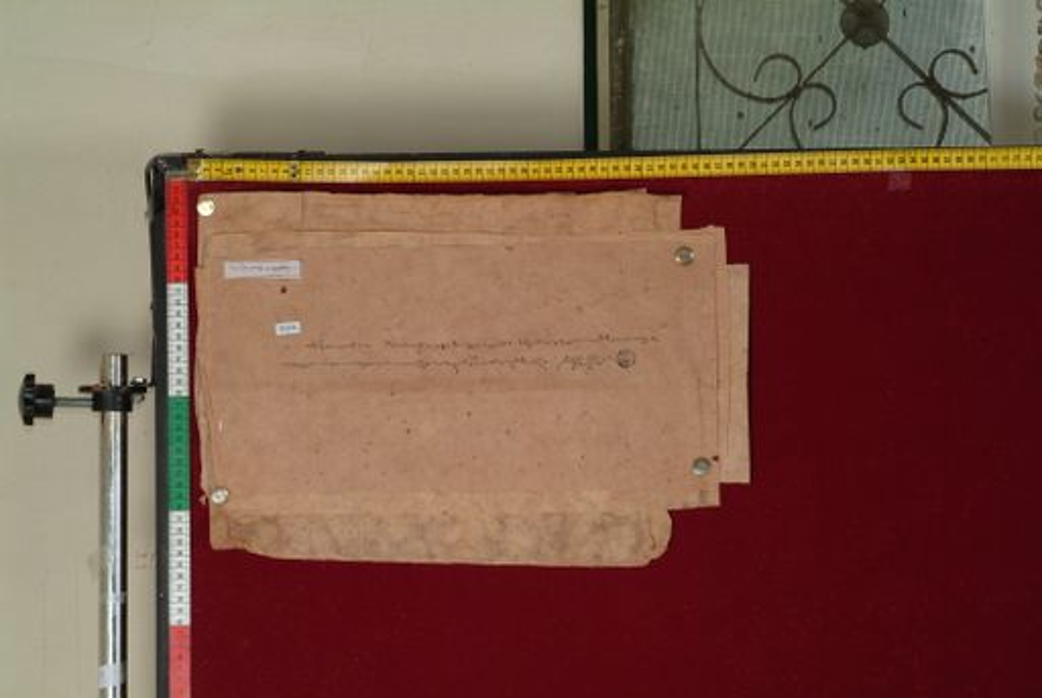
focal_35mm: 88
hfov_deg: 23.0
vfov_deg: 15.5
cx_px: 521
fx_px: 2565
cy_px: 349
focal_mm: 59
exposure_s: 1/20
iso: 160
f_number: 13
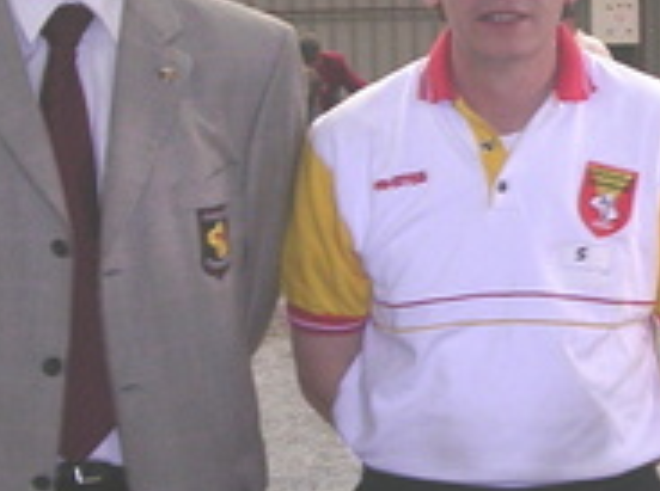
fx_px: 2225
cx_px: 583
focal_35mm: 117
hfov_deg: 16.7
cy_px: 263
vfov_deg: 12.6
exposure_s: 1/30
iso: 100
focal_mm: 5.8
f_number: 2.8
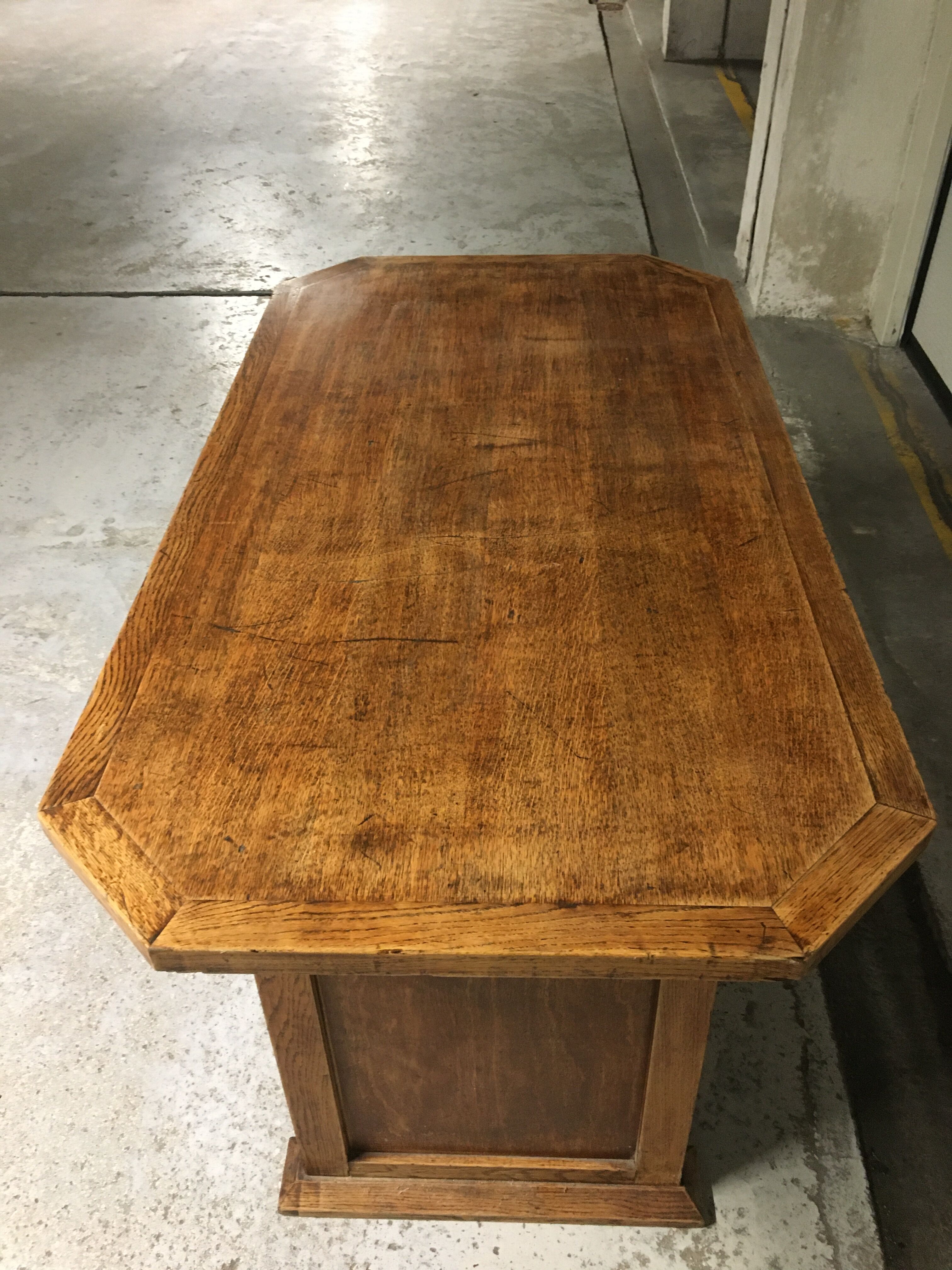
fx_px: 1063
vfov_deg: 61.7
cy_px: 635
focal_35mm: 29
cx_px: 476
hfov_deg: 48.2
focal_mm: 4.15
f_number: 2.2
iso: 200
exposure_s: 1/20
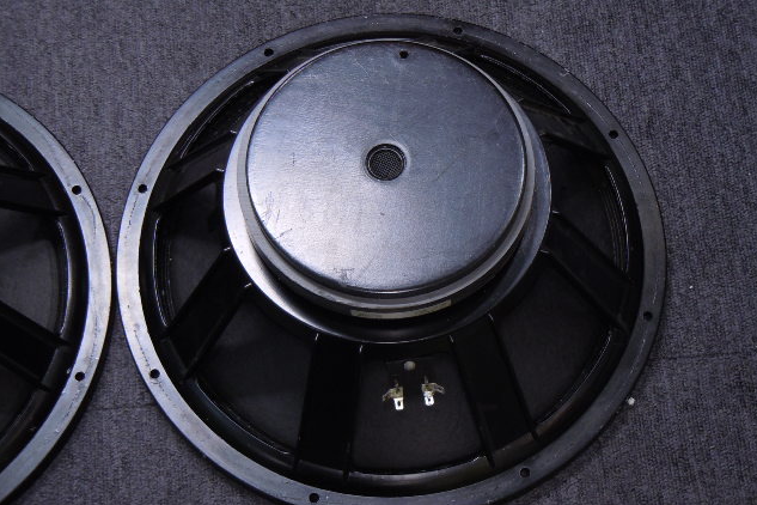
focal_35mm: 81
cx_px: 380
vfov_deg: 16.9
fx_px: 1703
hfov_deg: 25.1
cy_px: 278
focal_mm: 13.9
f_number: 4.3
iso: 200
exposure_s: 1/10
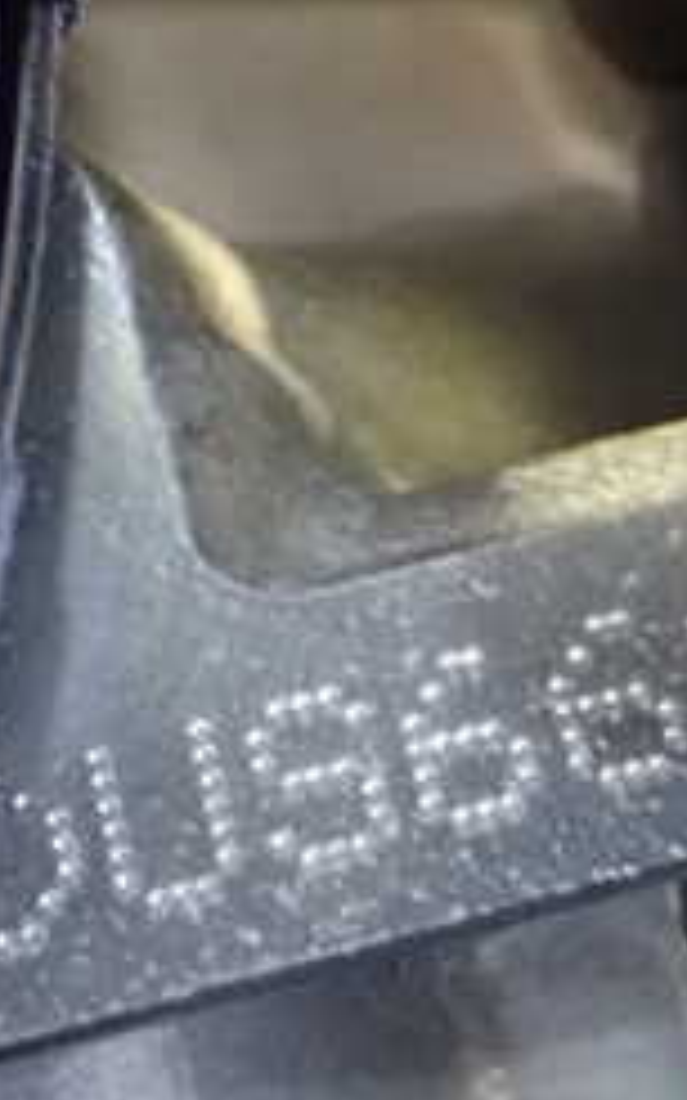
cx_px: 862
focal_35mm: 78
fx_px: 2338
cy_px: 606
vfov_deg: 26.5
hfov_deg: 16.0
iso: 1600
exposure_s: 1/20
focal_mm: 5.4
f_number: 2.3
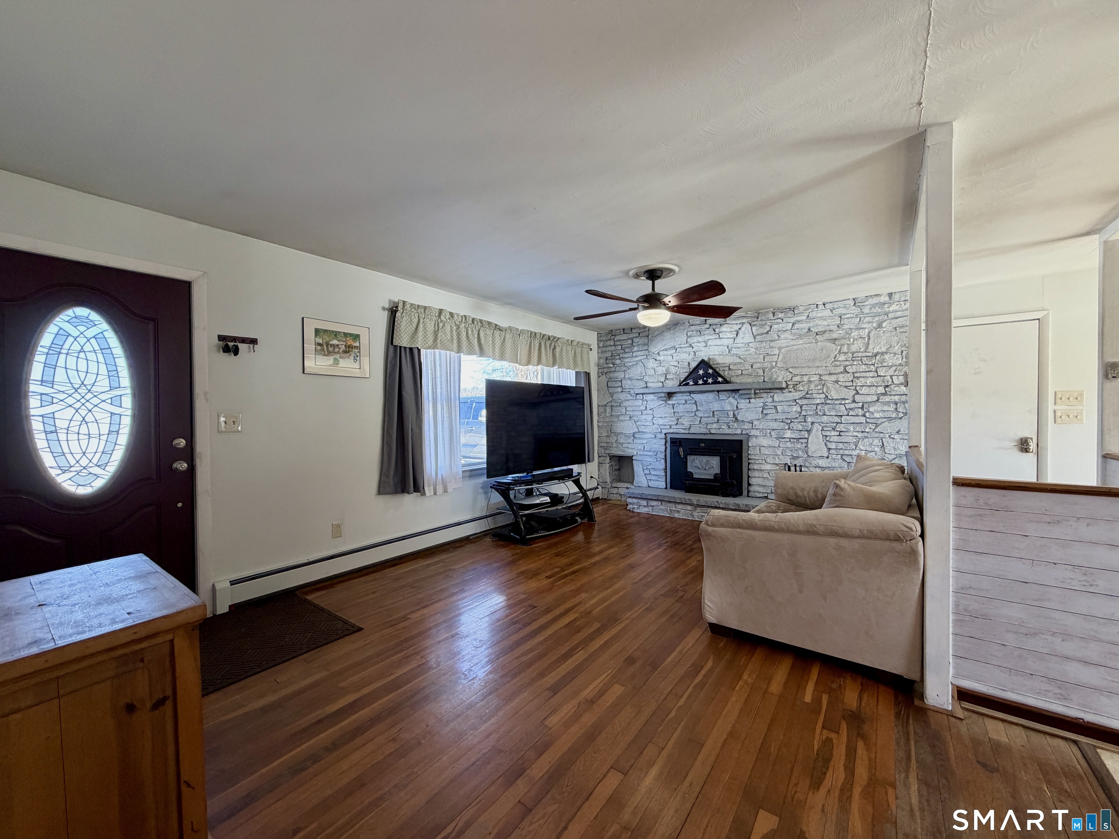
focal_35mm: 14
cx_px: 560
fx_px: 453
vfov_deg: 85.7
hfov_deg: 102.1
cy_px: 420
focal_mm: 2.22
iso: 160
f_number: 2.2
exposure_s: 1/120
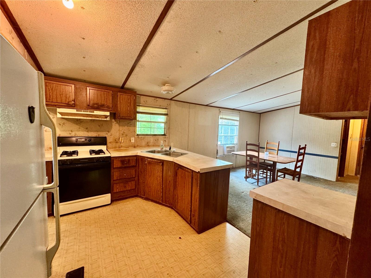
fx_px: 150
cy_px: 139
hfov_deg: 102.1
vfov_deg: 85.7
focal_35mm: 14
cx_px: 186
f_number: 2.2
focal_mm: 2.22
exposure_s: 1/60
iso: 400
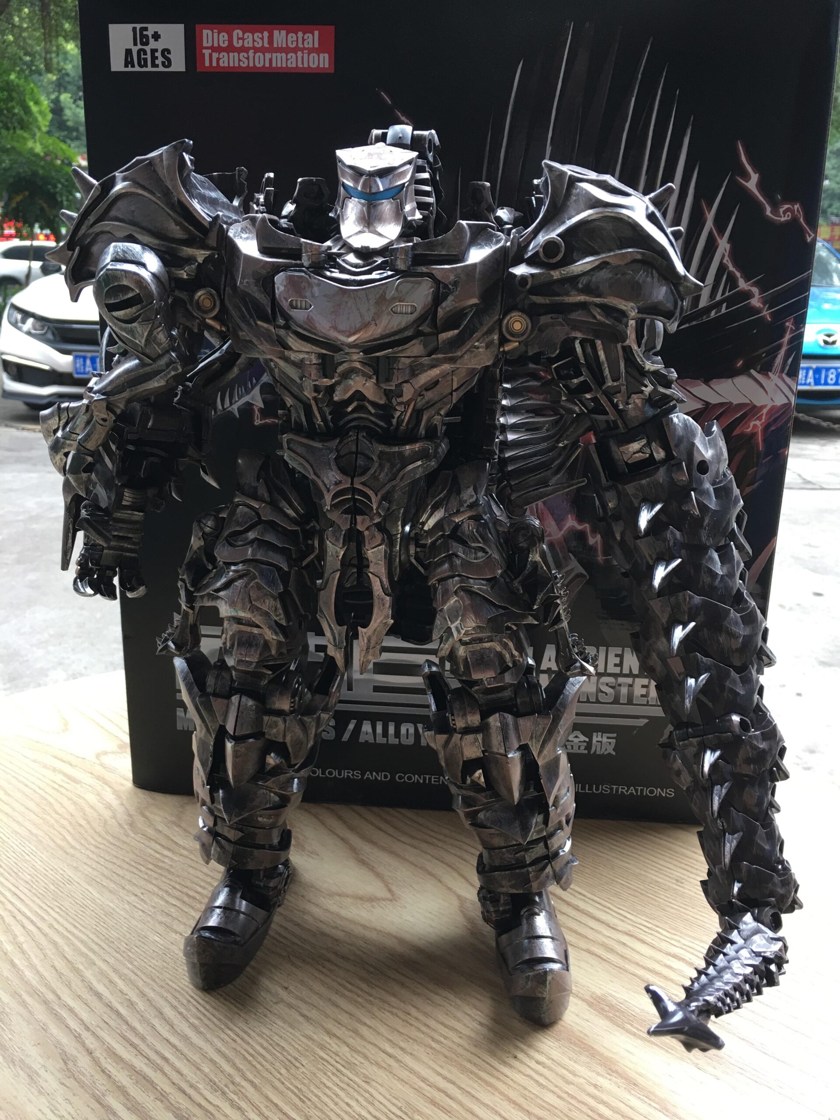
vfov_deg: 61.7
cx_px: 420
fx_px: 938
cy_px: 560
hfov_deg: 48.2
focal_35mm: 29
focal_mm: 4.15
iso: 32
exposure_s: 1/17
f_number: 2.2
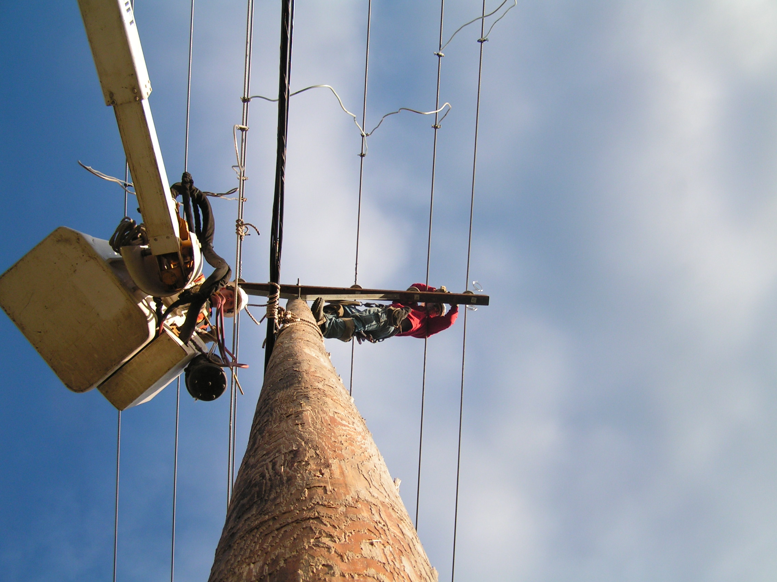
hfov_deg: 49.0
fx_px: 853
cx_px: 388
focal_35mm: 38
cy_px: 291
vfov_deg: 37.7
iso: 50
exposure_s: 1/800
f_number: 2.8
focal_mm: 6.3
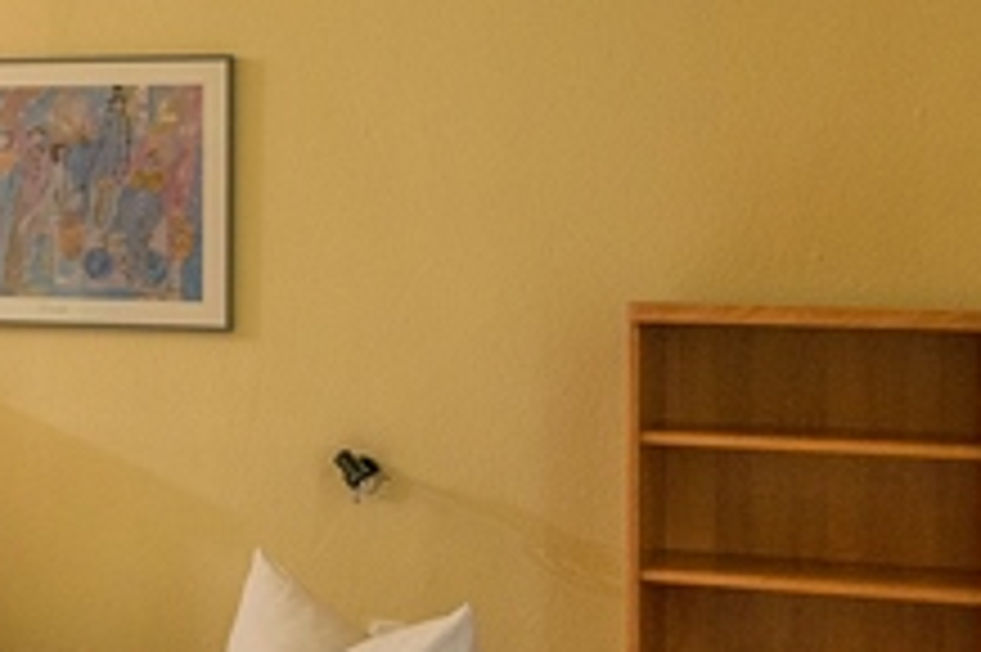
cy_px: 456
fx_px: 2178
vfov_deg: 17.0
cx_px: -50
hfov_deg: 24.0
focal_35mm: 80
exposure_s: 1/60
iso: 400
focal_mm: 17
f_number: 5.6
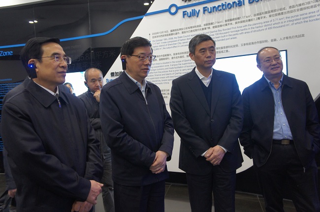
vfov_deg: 36.8
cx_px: 160
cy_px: 106
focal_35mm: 36
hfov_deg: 53.2
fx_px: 320
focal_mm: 24
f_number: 4
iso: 1600
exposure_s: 1/15
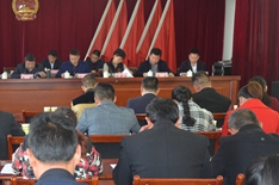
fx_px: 596
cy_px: 134
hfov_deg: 25.5
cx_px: 24
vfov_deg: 17.6
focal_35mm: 77
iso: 800
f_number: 3.8
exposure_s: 1/60
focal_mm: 24
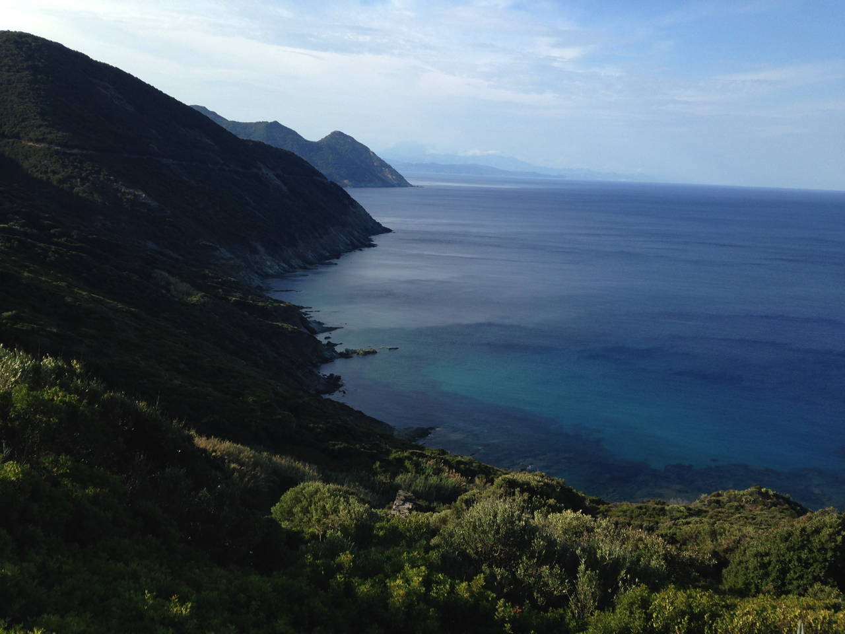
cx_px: 422
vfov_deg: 42.9
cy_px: 317
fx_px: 806
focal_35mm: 33
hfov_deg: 55.4
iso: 50
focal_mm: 4.12
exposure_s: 1/1043
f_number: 2.4
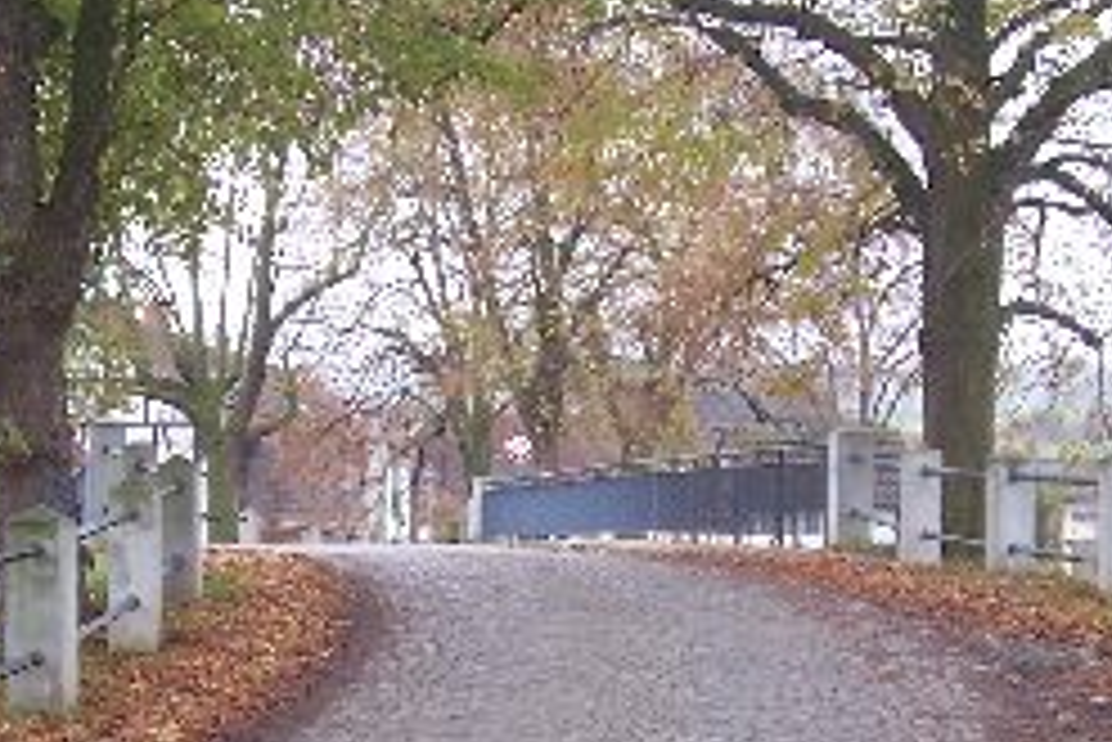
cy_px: 558
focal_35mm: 81
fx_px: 2503
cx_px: 540
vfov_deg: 16.8
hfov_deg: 25.0
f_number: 2.7
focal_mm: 5.6
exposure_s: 1/60
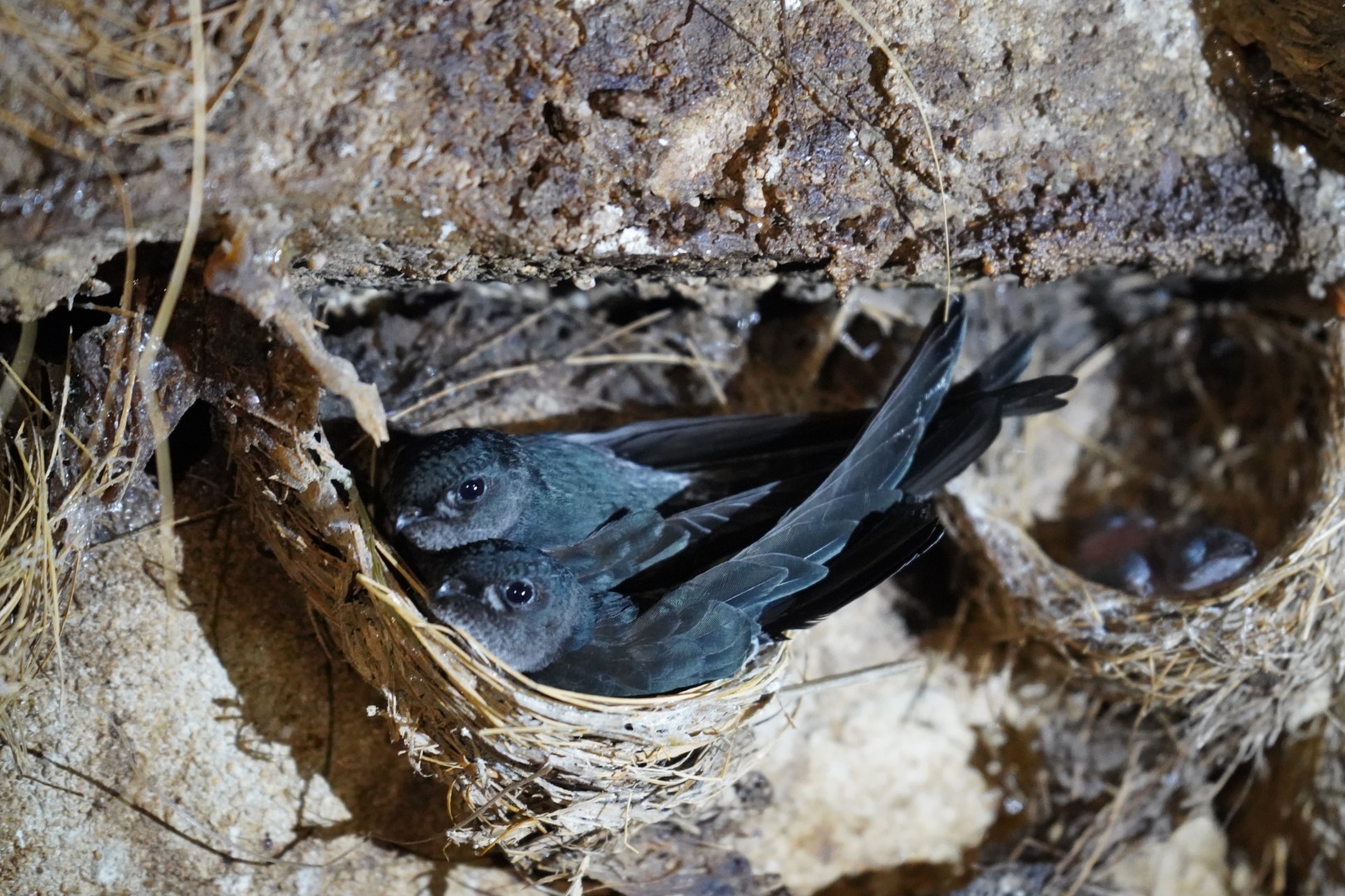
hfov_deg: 38.2
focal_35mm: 52
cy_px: 448
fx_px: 1943
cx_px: 672
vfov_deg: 26.0
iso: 12800
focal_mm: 52
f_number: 5
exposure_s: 1/125
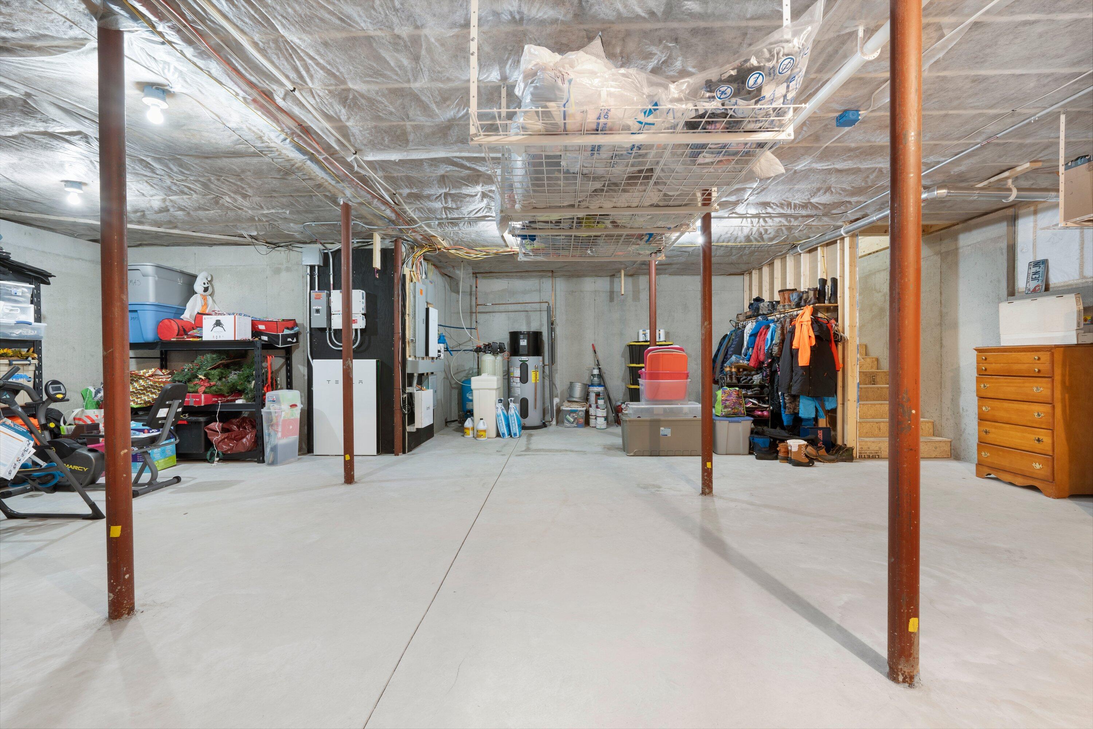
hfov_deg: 96.7
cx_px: 546
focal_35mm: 16
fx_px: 486
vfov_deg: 73.7
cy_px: 364
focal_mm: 16
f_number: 8
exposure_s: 1/6
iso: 320
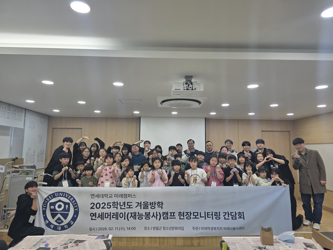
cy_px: 125
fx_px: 221
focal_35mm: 23
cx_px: 166
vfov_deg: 58.9
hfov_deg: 73.9
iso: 40
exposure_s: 1/120
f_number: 1.7
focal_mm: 6.3
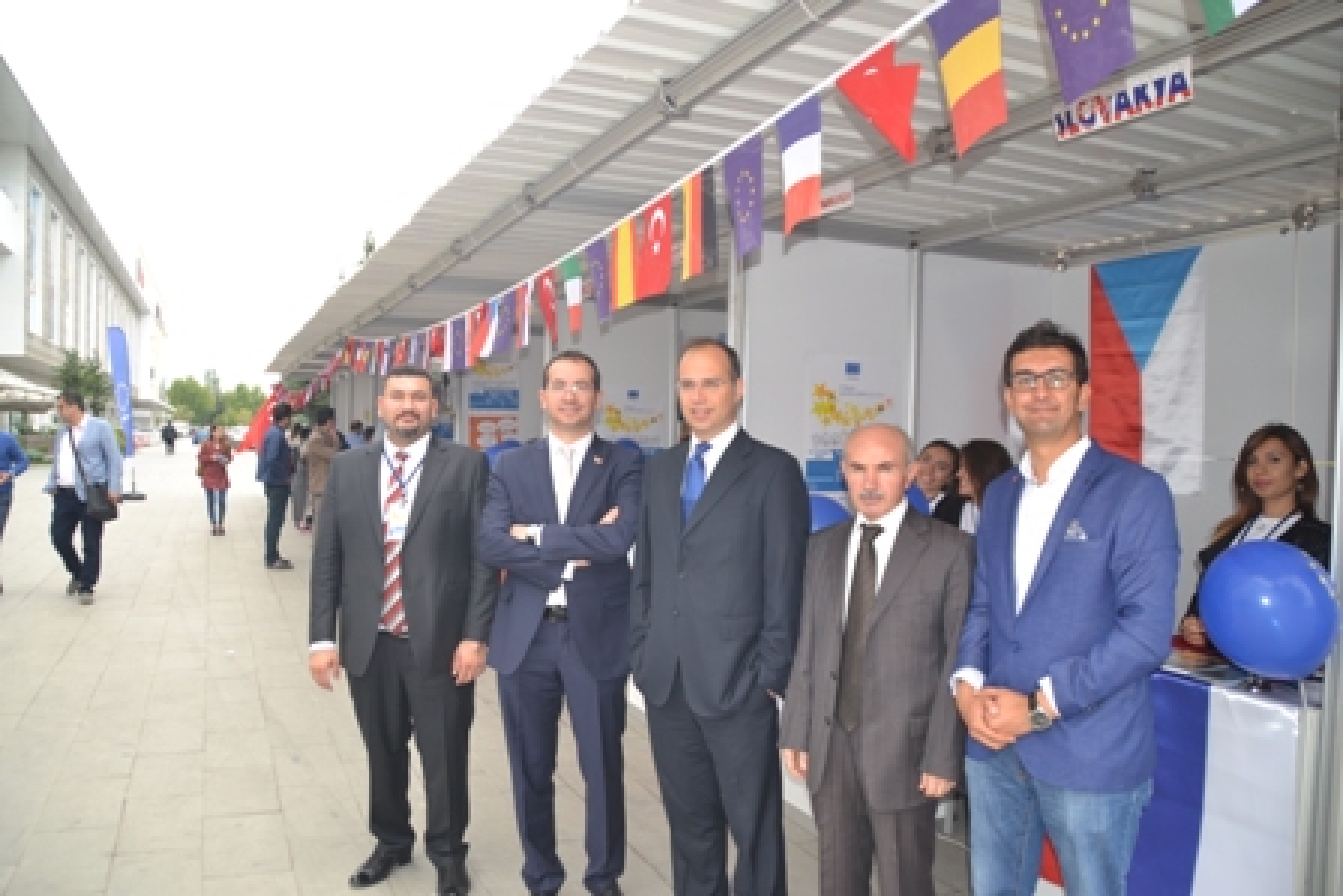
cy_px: 448
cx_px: 672
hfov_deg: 67.4
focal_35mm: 27
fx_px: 1008
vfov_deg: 48.0
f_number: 4.5
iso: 100
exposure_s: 1/200
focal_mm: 18
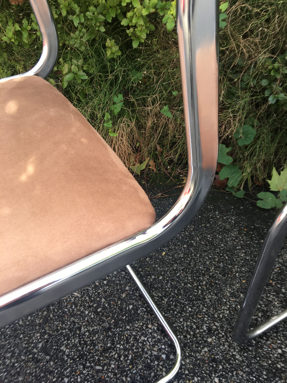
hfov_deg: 48.2
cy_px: 192
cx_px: 144
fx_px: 321
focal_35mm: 29
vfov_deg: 61.7
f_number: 2.2
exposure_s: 1/126
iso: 25
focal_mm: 4.15
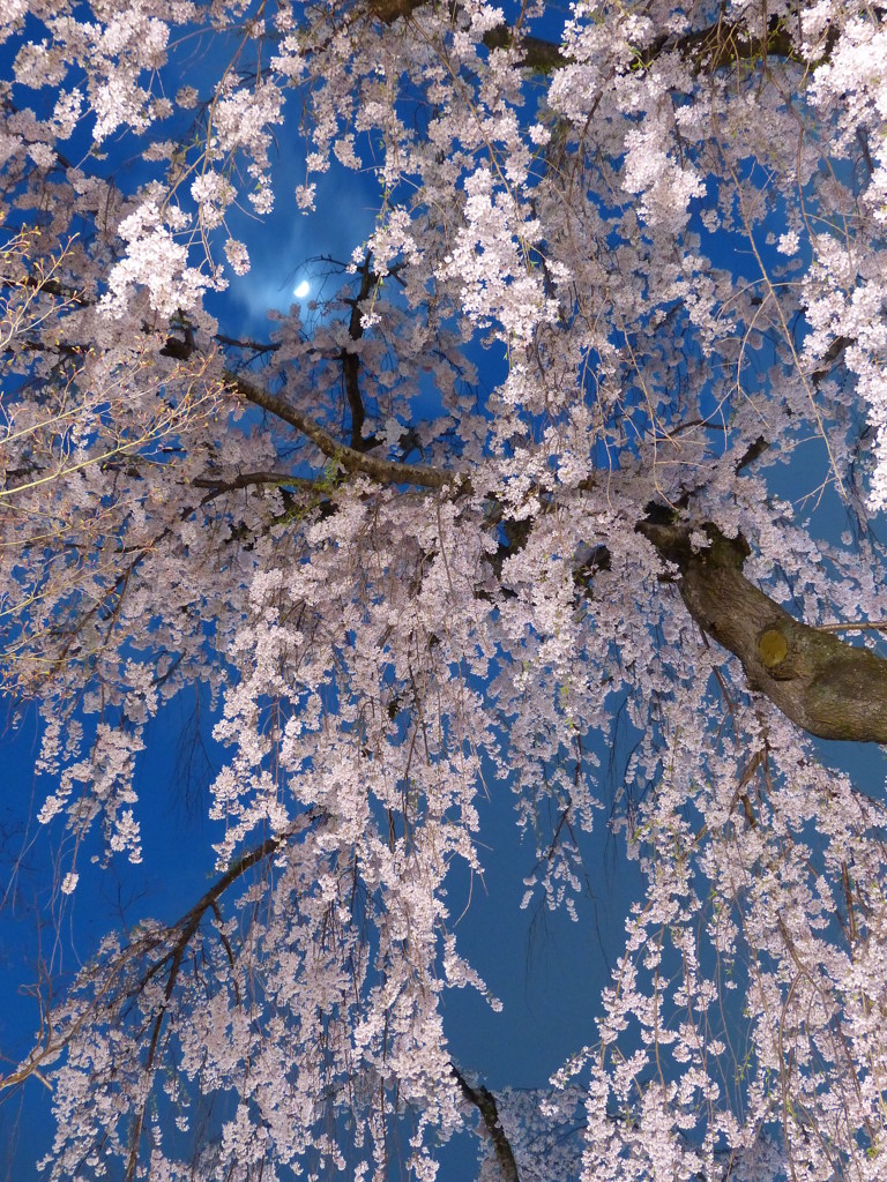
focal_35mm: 47
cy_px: 591
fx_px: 1606
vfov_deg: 40.4
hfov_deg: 30.9
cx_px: 444
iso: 400
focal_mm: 8.4
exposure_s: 2.5
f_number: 2.8
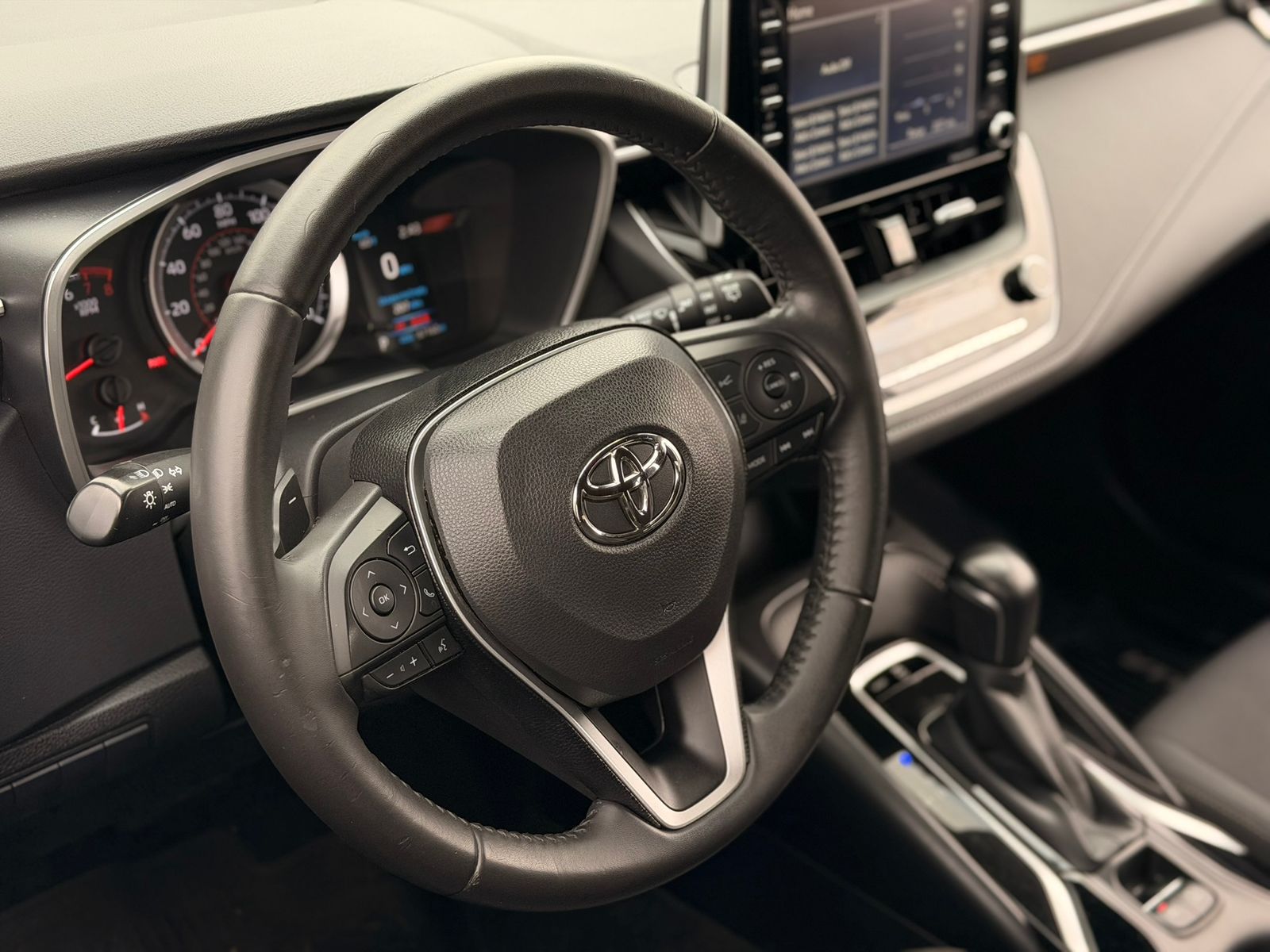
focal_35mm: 48
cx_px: 635
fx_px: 1761
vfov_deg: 30.3
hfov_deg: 39.7
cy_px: 476
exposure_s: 1/88
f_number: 1.78
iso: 100
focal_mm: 6.76
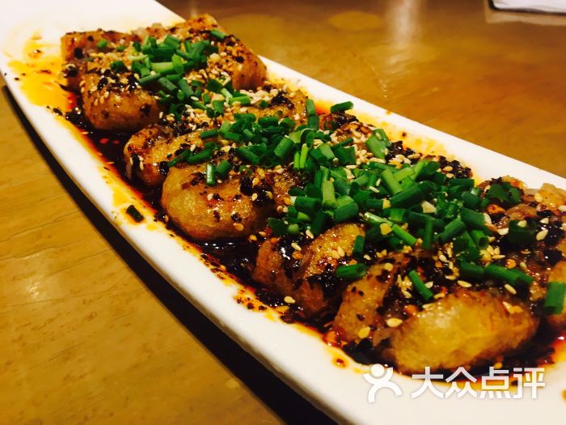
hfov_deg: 61.7
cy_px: 212
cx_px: 283
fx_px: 474
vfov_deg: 48.2
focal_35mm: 29
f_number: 2.2
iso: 80
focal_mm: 4.15
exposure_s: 1/33
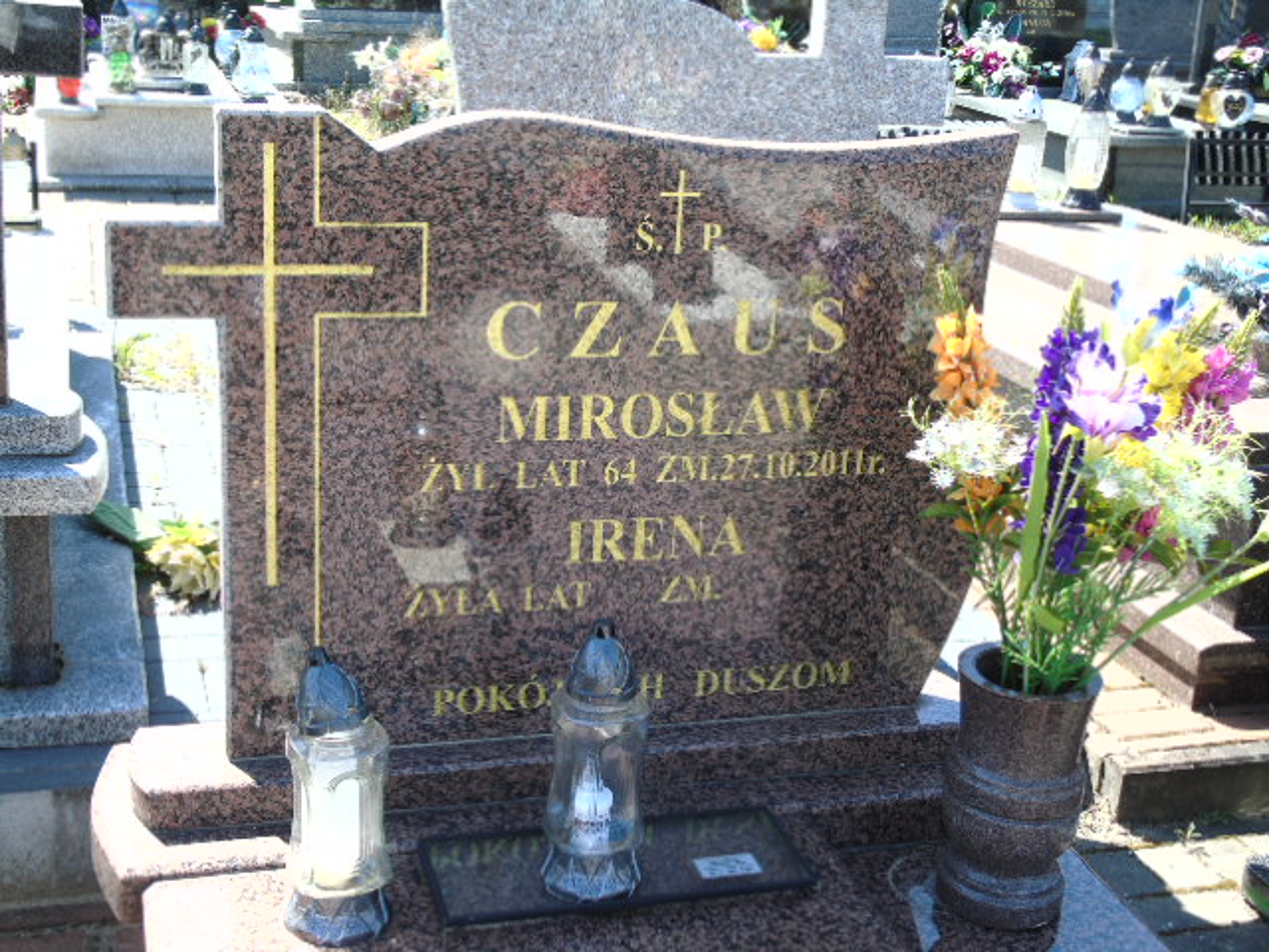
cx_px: 634
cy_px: 476
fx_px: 1686
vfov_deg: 31.5
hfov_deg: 41.2
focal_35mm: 46
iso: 80
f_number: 4.1
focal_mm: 8.2
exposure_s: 1/160
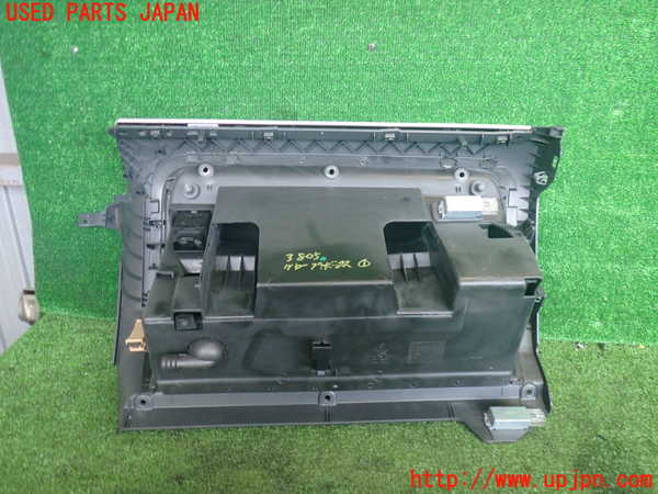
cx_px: 329
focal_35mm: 30
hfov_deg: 60.0
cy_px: 247
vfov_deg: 46.8
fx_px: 570
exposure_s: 1/40
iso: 200
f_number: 2.3
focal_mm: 5.4
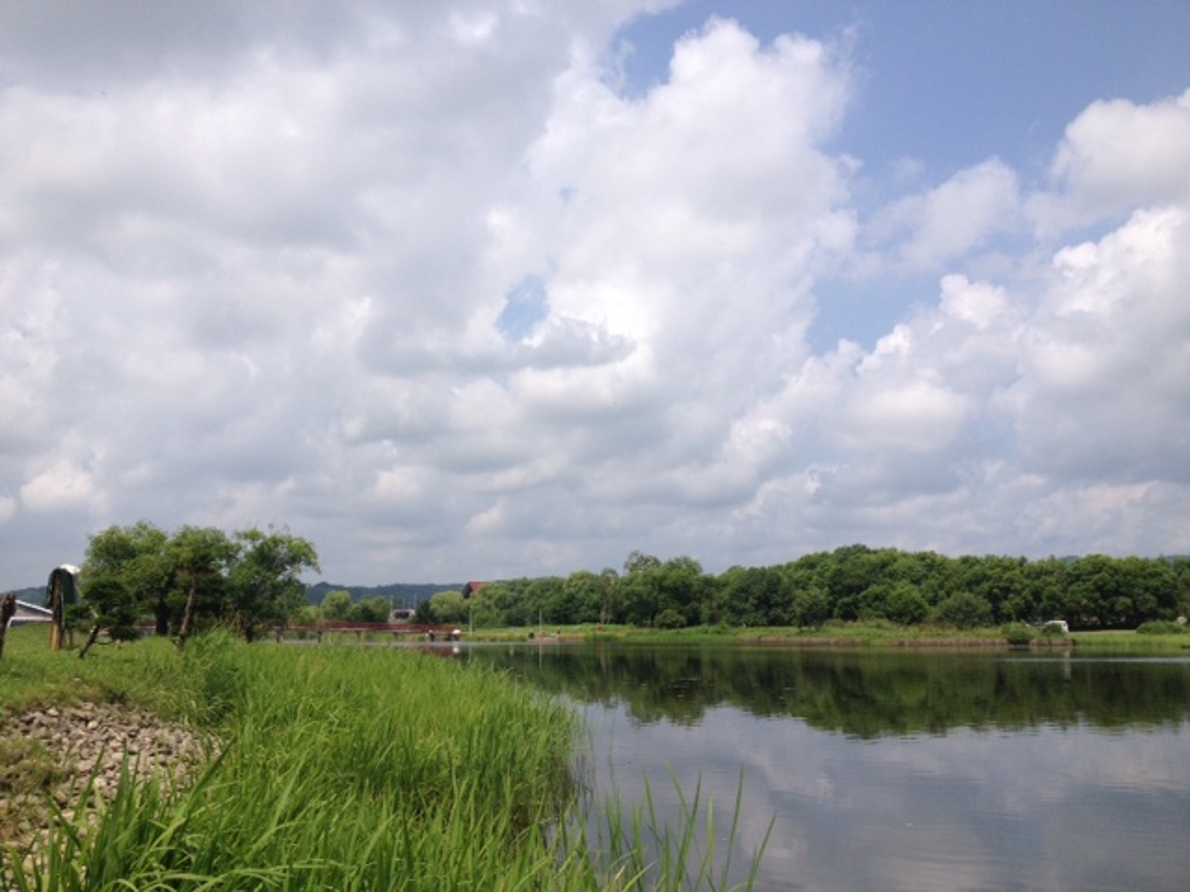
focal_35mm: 35
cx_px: 595
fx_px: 1203
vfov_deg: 40.7
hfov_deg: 52.6
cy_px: 446
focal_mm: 4.28
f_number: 2.4
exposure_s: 1/3067
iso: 50
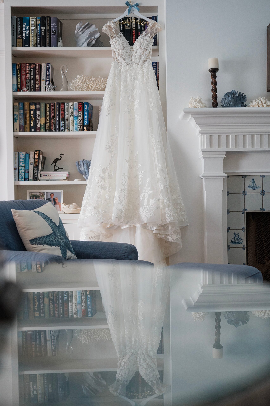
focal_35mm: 50
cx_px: 135
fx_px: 563
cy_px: 203
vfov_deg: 39.6
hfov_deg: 27.0
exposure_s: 1/400
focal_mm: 50
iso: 1250
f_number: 2.8
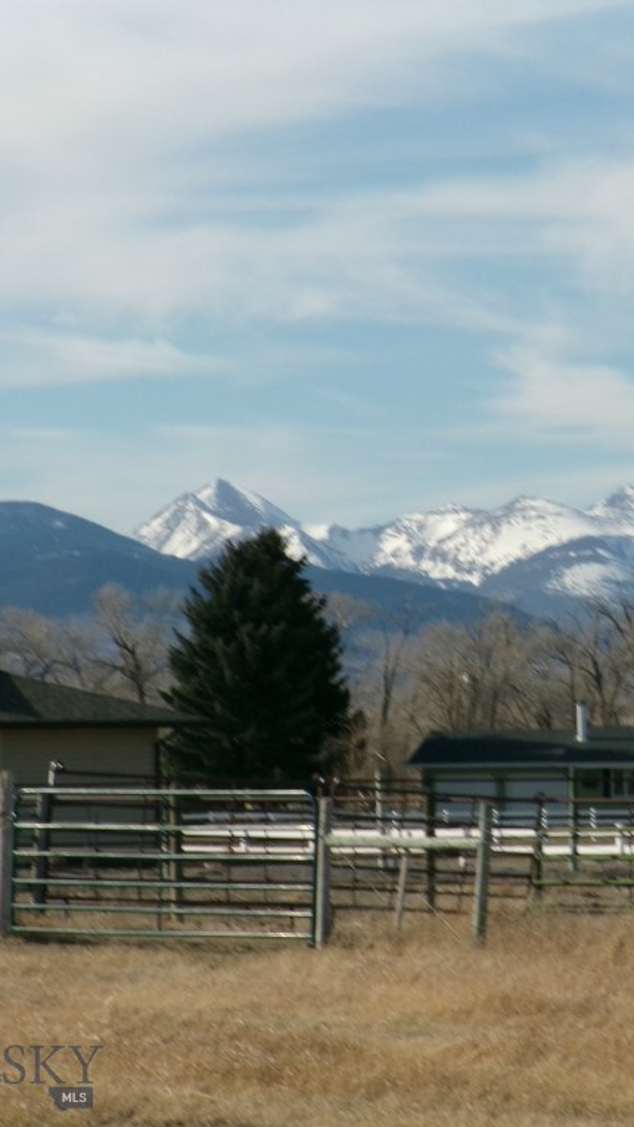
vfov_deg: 10.4
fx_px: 6190
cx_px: 571
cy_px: 563
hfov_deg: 5.9
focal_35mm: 207
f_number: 17.1
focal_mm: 25.5
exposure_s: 1/75
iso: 100
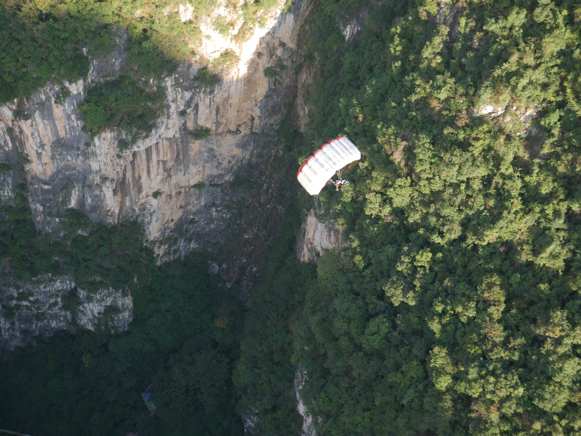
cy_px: 218
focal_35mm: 50
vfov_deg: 29.1
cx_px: 290
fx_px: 840
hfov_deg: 38.2
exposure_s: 1/100
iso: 200
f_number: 5.3
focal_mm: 25
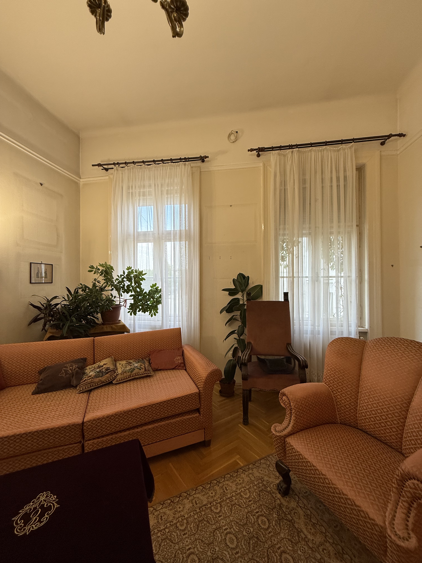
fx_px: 228
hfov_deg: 85.7
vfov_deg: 102.1
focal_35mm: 14
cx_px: 211
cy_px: 282
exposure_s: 1/100
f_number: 2.2
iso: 160
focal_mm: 2.22
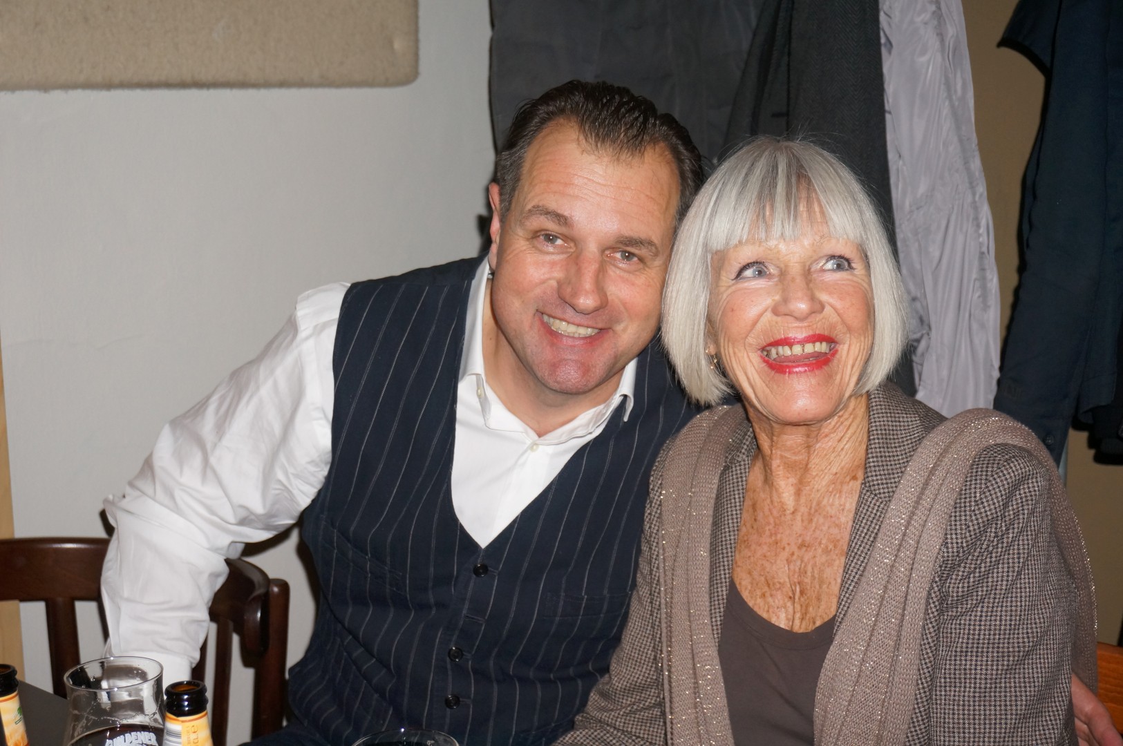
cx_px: 562
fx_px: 1543
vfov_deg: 27.2
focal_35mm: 50
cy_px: 373
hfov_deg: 40.0
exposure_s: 1/60
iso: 800
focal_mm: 33
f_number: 5
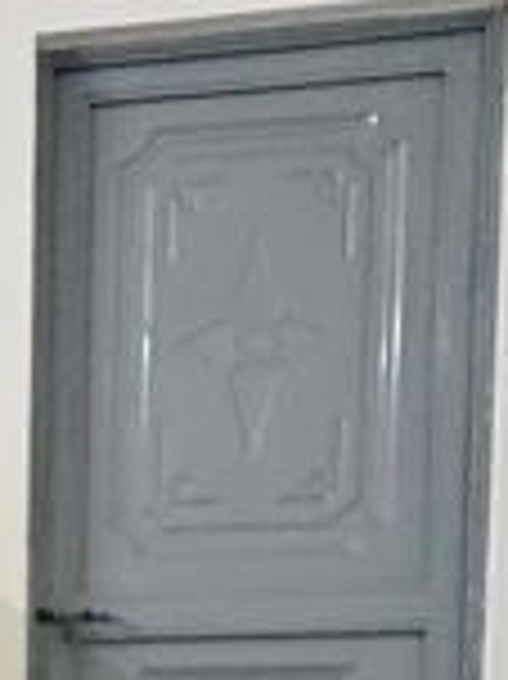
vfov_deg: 18.7
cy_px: 968
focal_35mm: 95
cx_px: -486
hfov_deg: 13.5
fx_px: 1862
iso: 500
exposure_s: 1/50
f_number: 2.2
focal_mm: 2.22
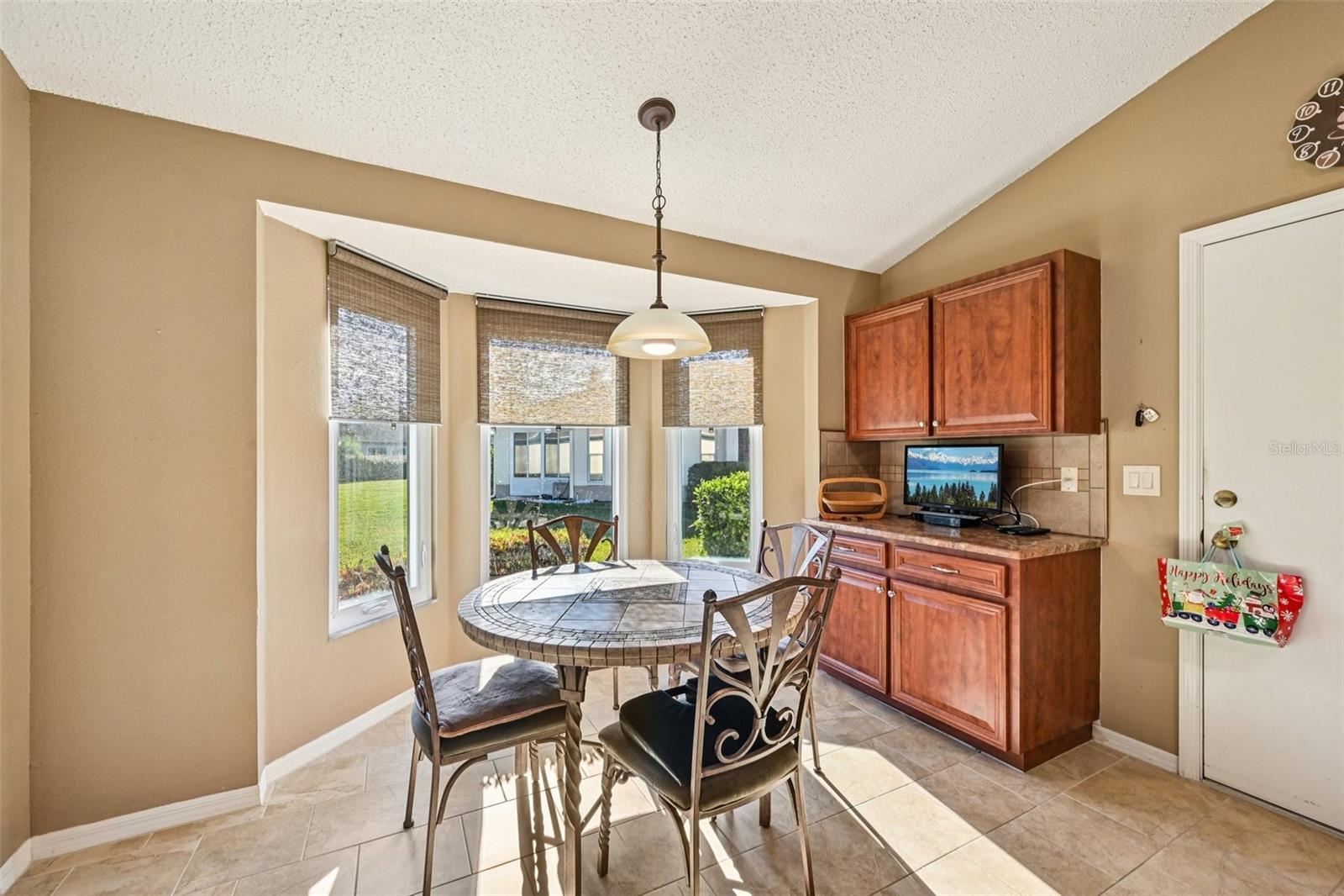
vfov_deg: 81.2
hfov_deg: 104.3
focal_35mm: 14
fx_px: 523
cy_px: 448
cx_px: 672
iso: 400
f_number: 8
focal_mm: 14
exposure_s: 1/200
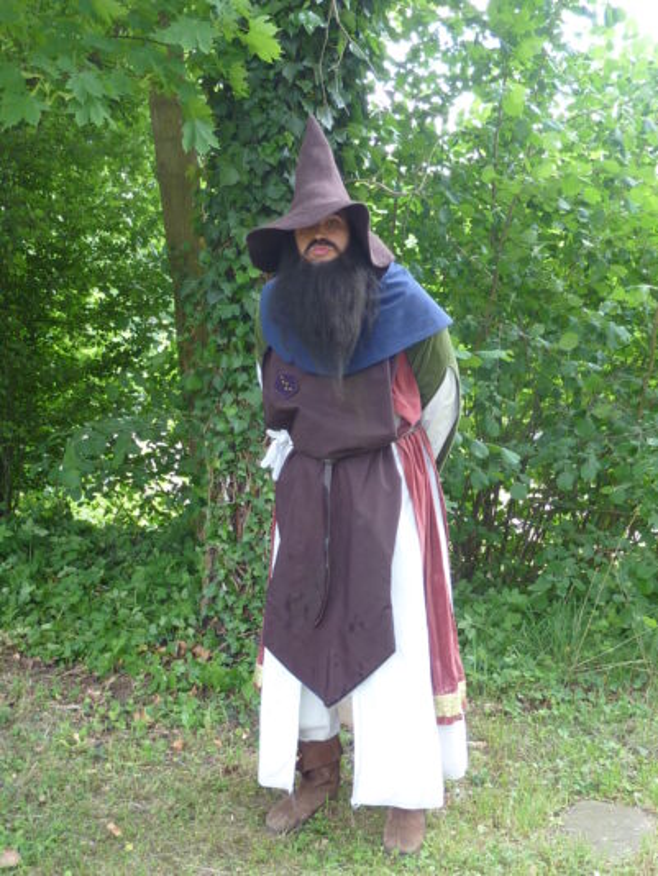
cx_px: 329
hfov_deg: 32.2
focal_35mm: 45
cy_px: 438
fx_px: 1140
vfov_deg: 42.1
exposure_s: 1/40
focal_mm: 4.1
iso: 80
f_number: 3.3
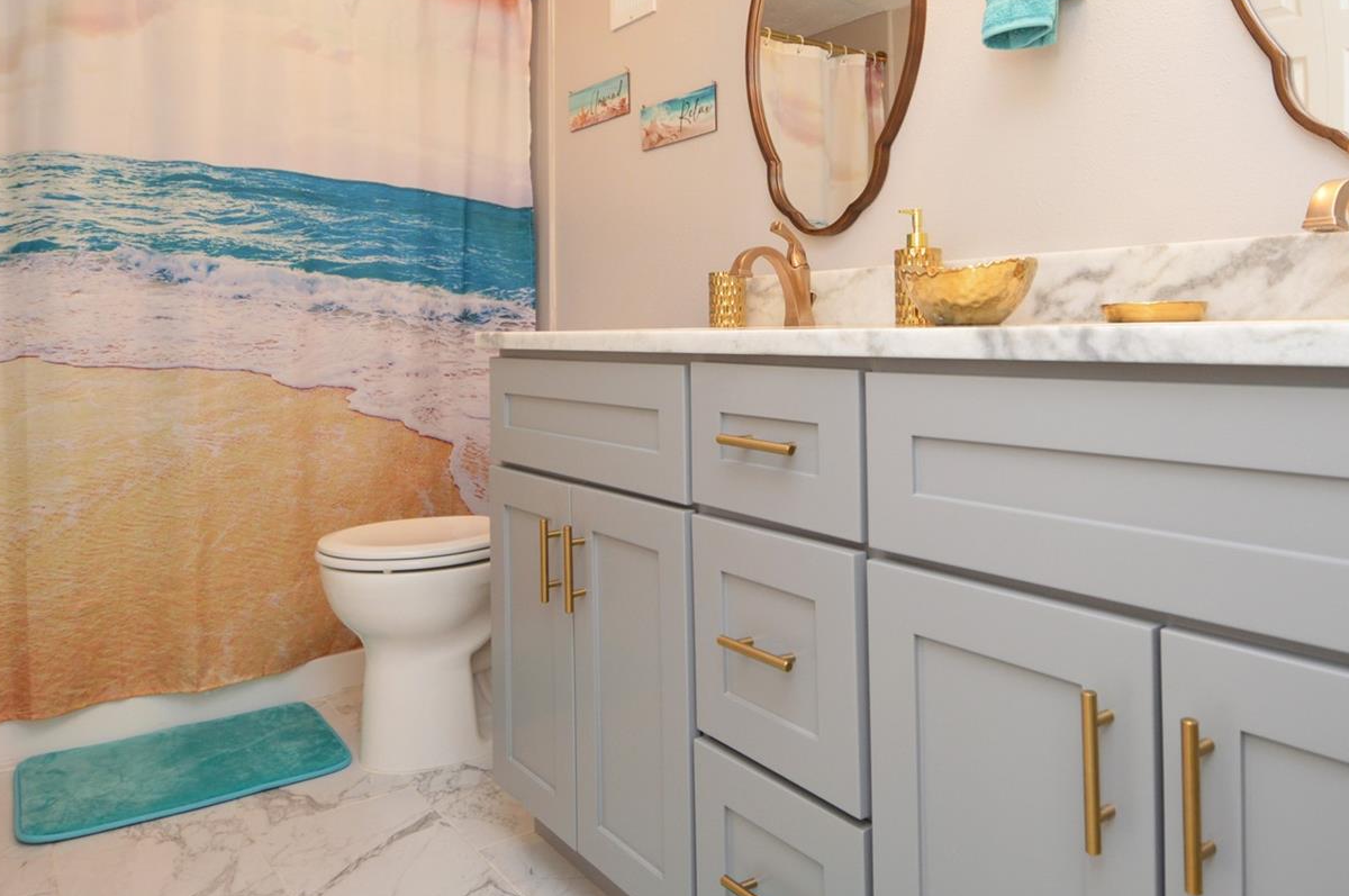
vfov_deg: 52.4
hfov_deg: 73.8
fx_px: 898
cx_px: 657
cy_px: 336
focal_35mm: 24
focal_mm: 12
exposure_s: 1/60
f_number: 4
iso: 500
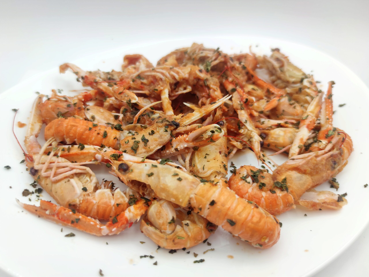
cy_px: 138
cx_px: 184
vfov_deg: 56.8
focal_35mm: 24
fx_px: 256
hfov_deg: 71.6
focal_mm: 6.72
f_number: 1.69
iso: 100
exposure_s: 1/614
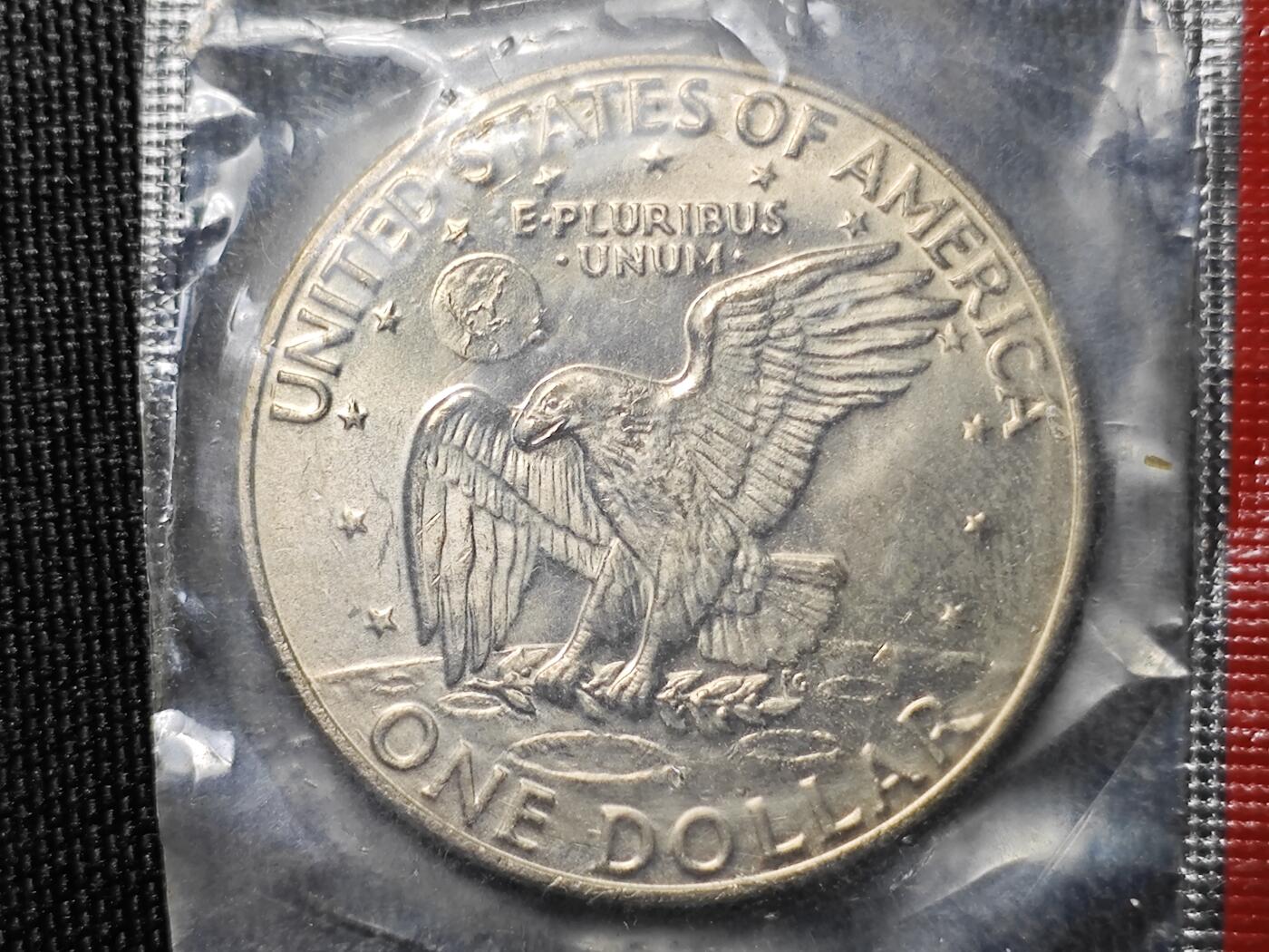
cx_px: 634
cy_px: 476
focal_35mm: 86
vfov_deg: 17.2
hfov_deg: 22.8
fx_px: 3153
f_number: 1.6
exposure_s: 1/100
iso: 50
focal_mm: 5.84
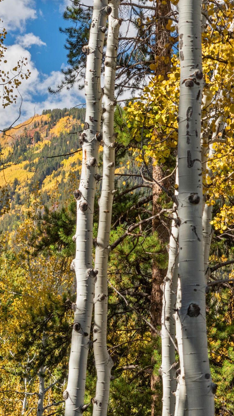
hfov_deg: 6.9
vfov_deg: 12.2
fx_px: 1941
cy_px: 271
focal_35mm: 176
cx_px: 193
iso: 400
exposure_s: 1/160
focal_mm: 78
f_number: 8
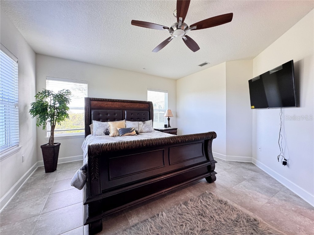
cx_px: 157
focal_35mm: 14
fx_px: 127
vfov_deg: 85.7
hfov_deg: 102.1
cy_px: 118
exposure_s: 1/60
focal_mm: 2.22
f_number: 2.2
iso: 200
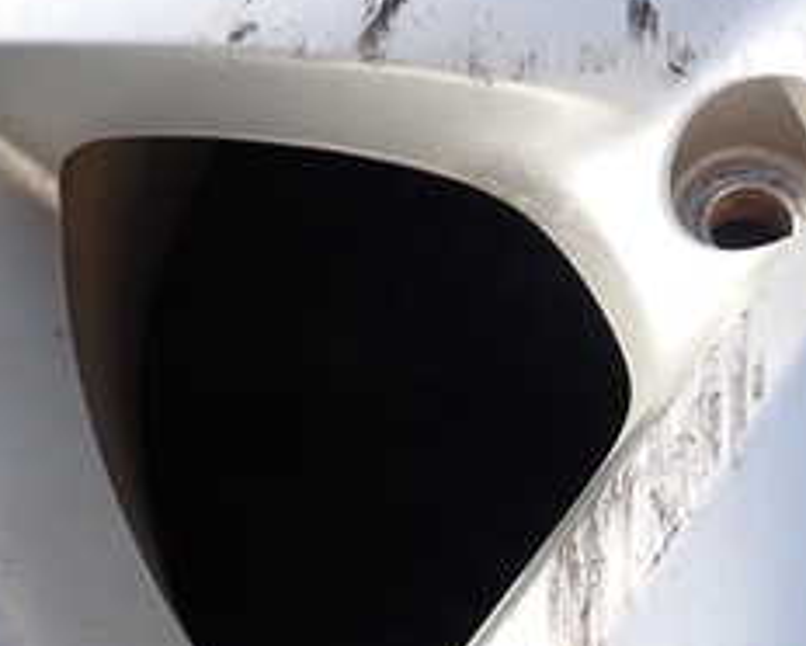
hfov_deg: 29.7
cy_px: 257
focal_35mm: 63
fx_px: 1504
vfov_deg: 24.2
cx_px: 566
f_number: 2.8
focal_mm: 4.5
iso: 100
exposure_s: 1/800
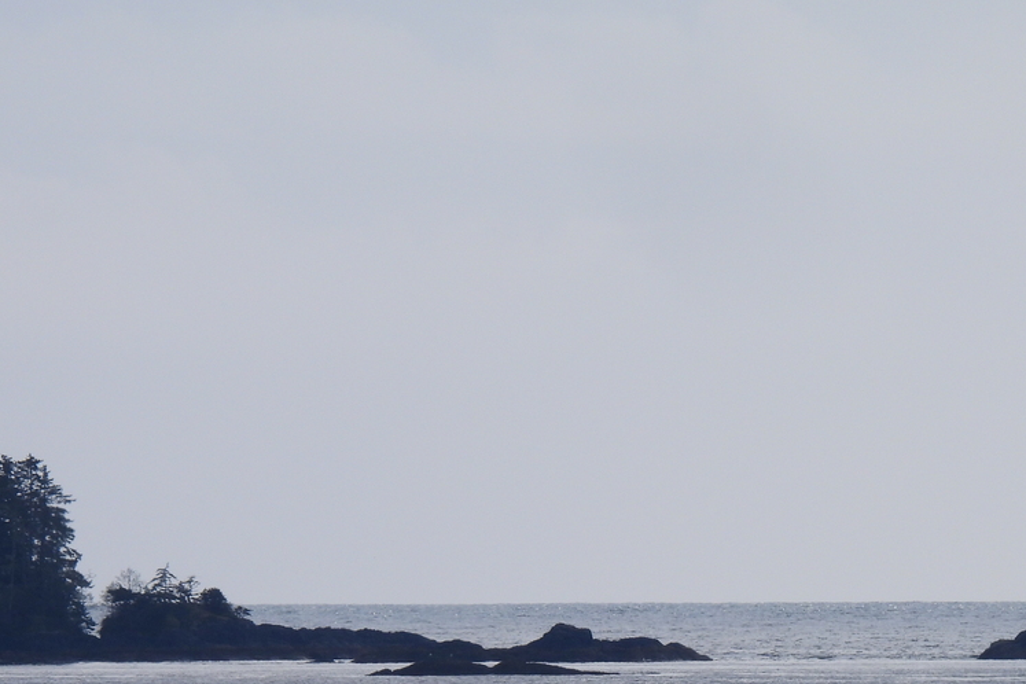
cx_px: 643
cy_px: 632
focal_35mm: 1159
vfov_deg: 1.2
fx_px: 33029
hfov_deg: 1.8
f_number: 5.6
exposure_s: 1/1000
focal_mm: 116
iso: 100
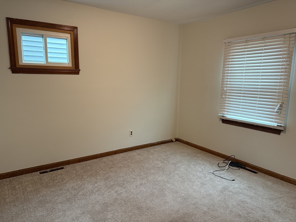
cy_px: 111
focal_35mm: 24
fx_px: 205
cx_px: 148
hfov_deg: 71.6
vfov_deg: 56.8
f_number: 1.78
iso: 320
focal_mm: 6.76
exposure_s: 1/60
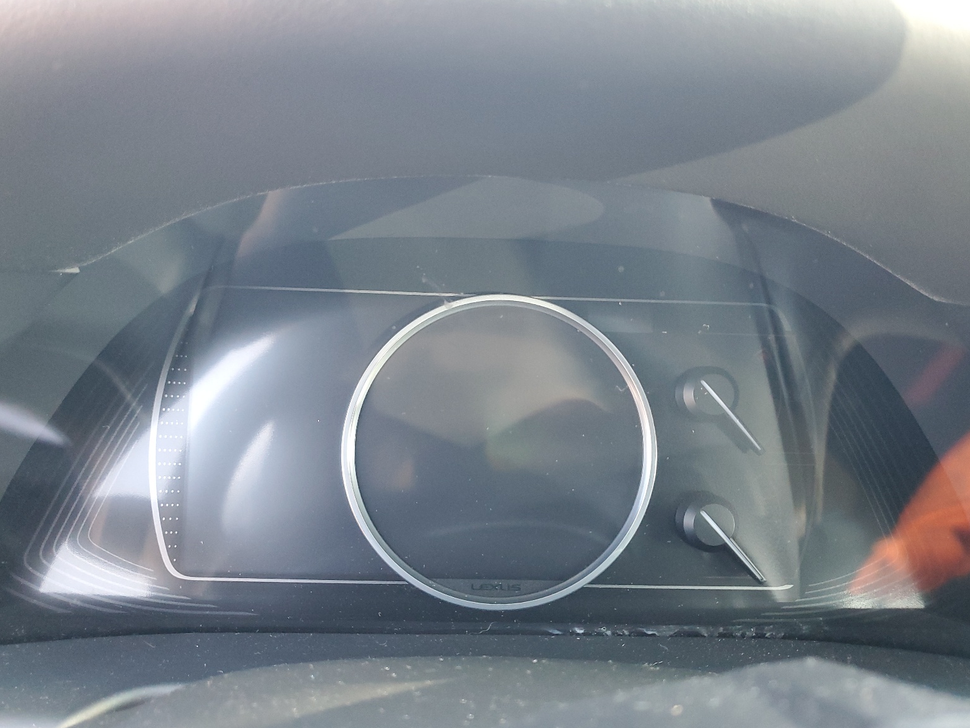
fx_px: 757
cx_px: 500
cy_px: 360
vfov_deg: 51.4
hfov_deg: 65.3
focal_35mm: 27
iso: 255
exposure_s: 1/60.2
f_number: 1.5
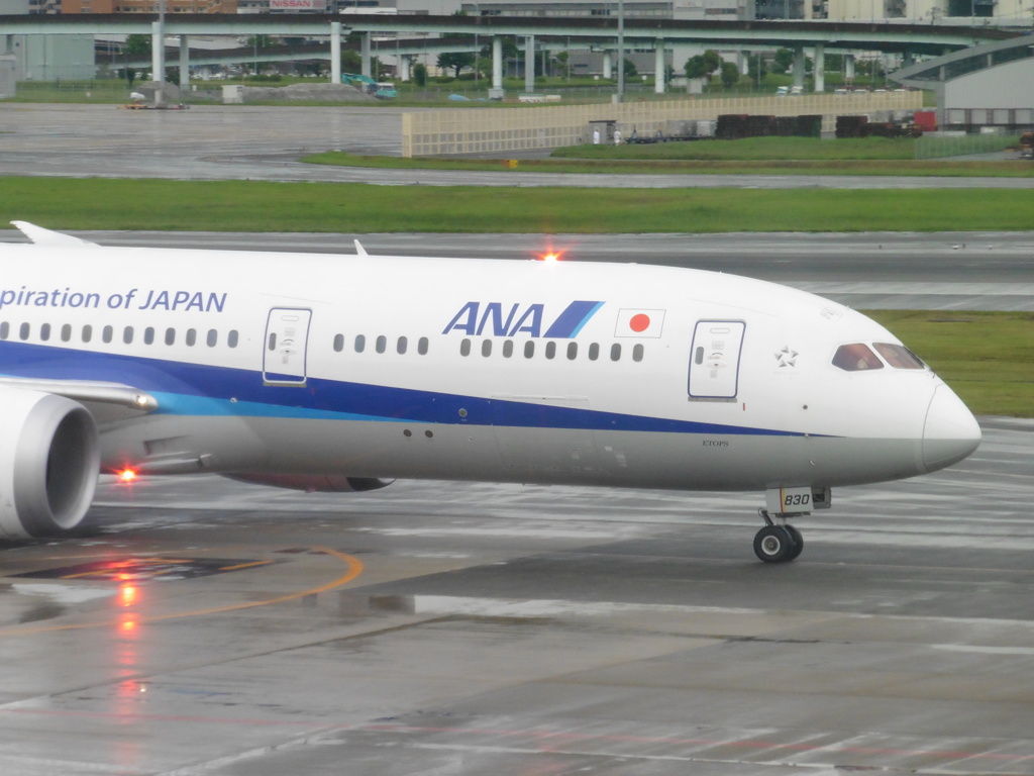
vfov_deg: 6.4
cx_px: 517
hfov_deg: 8.6
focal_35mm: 231
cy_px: 388
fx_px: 6900
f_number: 5.6
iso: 400
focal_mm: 41.3
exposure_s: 1/125
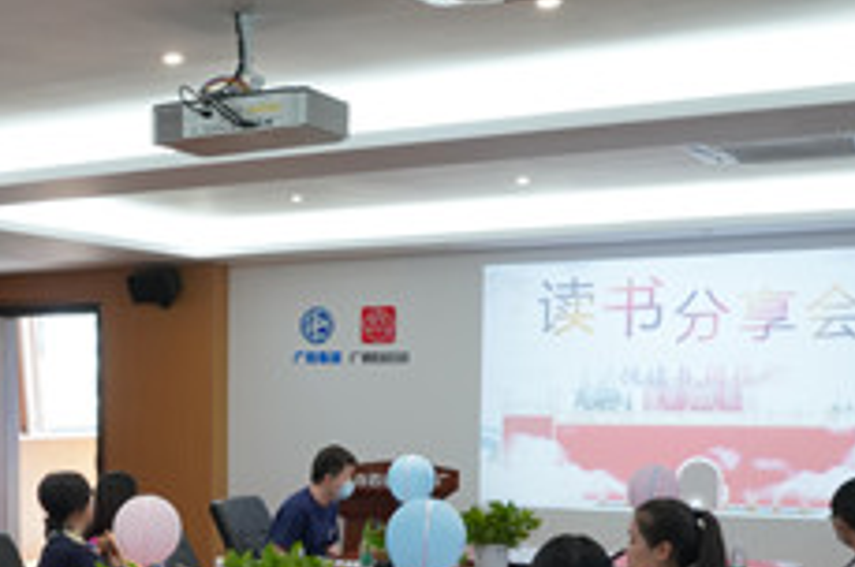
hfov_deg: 30.6
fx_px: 1494
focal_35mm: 63
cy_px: 560
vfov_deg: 20.8
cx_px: 101
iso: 1600
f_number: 9
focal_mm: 24
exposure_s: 1/30
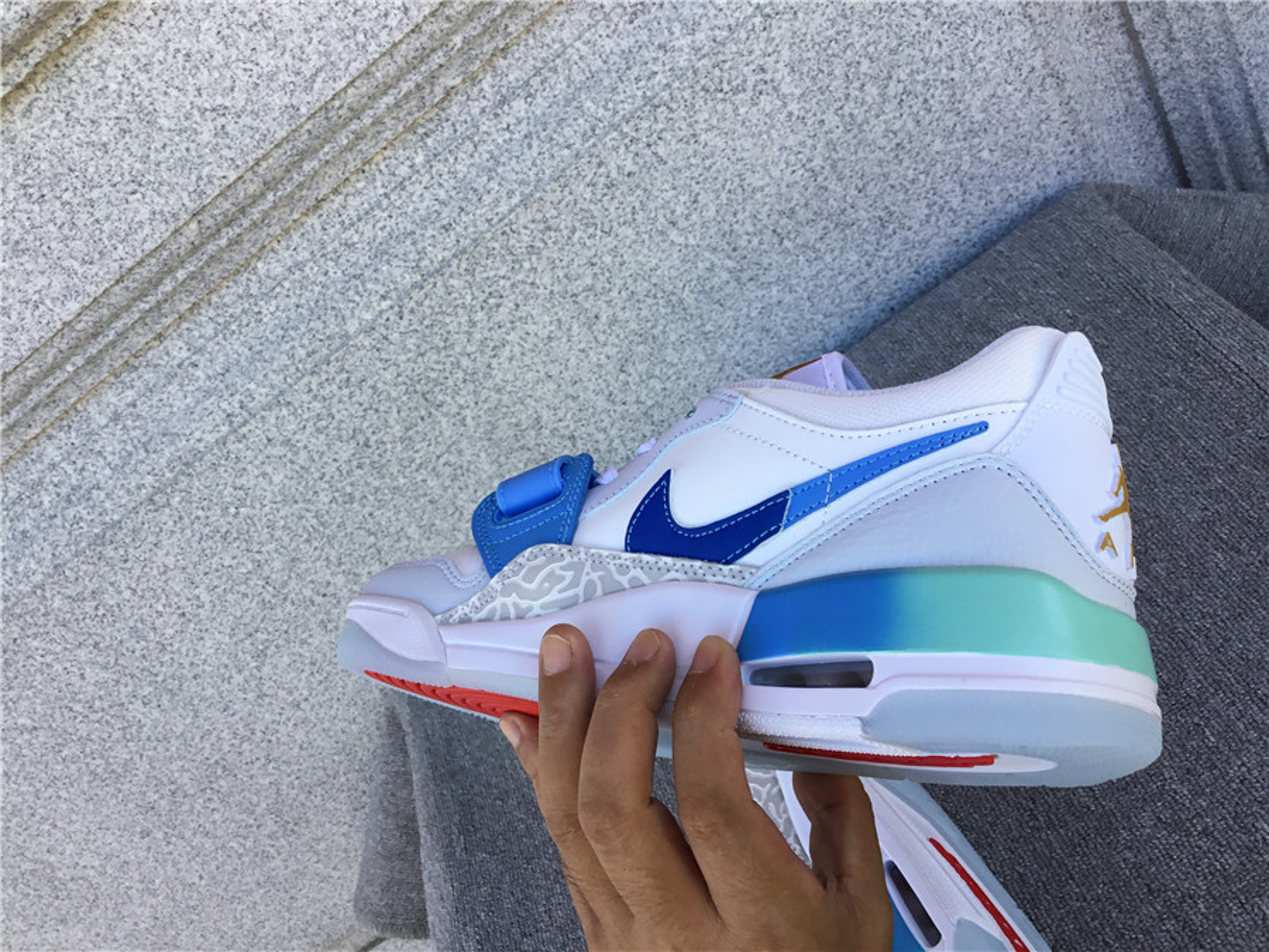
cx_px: 634
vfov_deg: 45.4
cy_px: 476
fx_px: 1136
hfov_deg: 58.4
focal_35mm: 31
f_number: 2.4
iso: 25
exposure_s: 1/127
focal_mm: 3.3
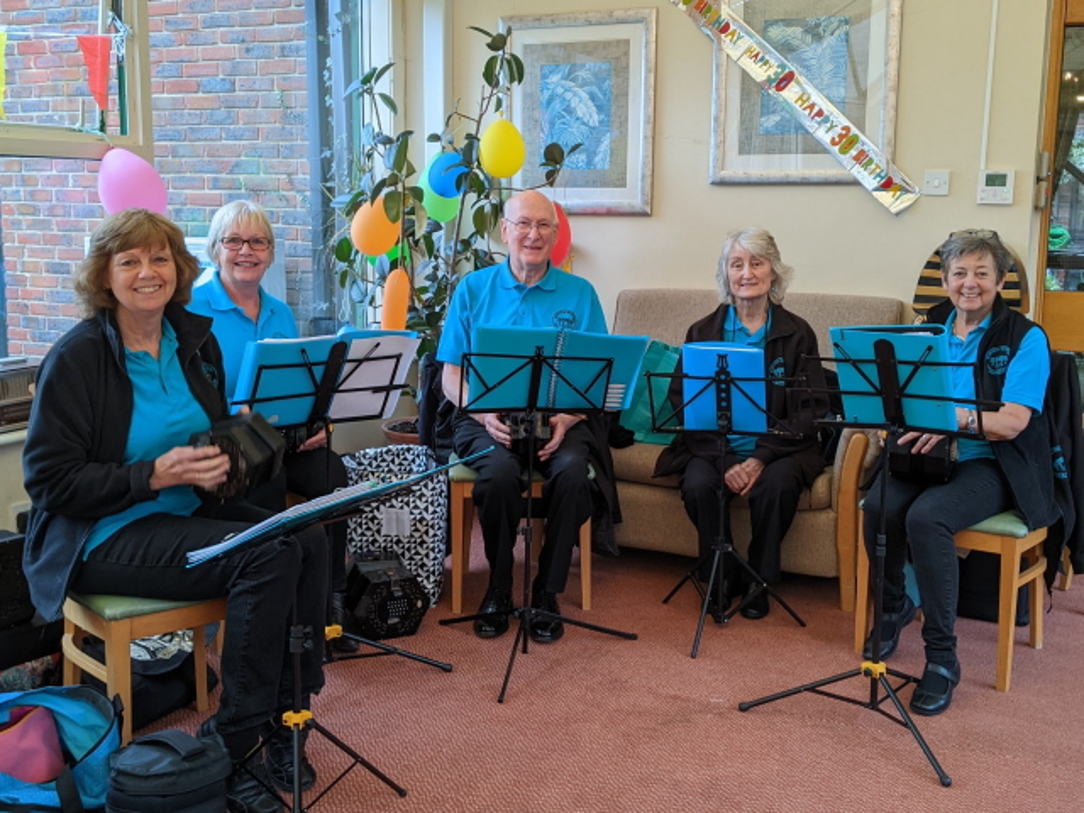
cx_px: 542
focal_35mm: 27
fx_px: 846
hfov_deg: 65.3
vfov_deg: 51.4
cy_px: 406
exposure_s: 1/33.3
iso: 50
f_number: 1.8
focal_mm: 4.44
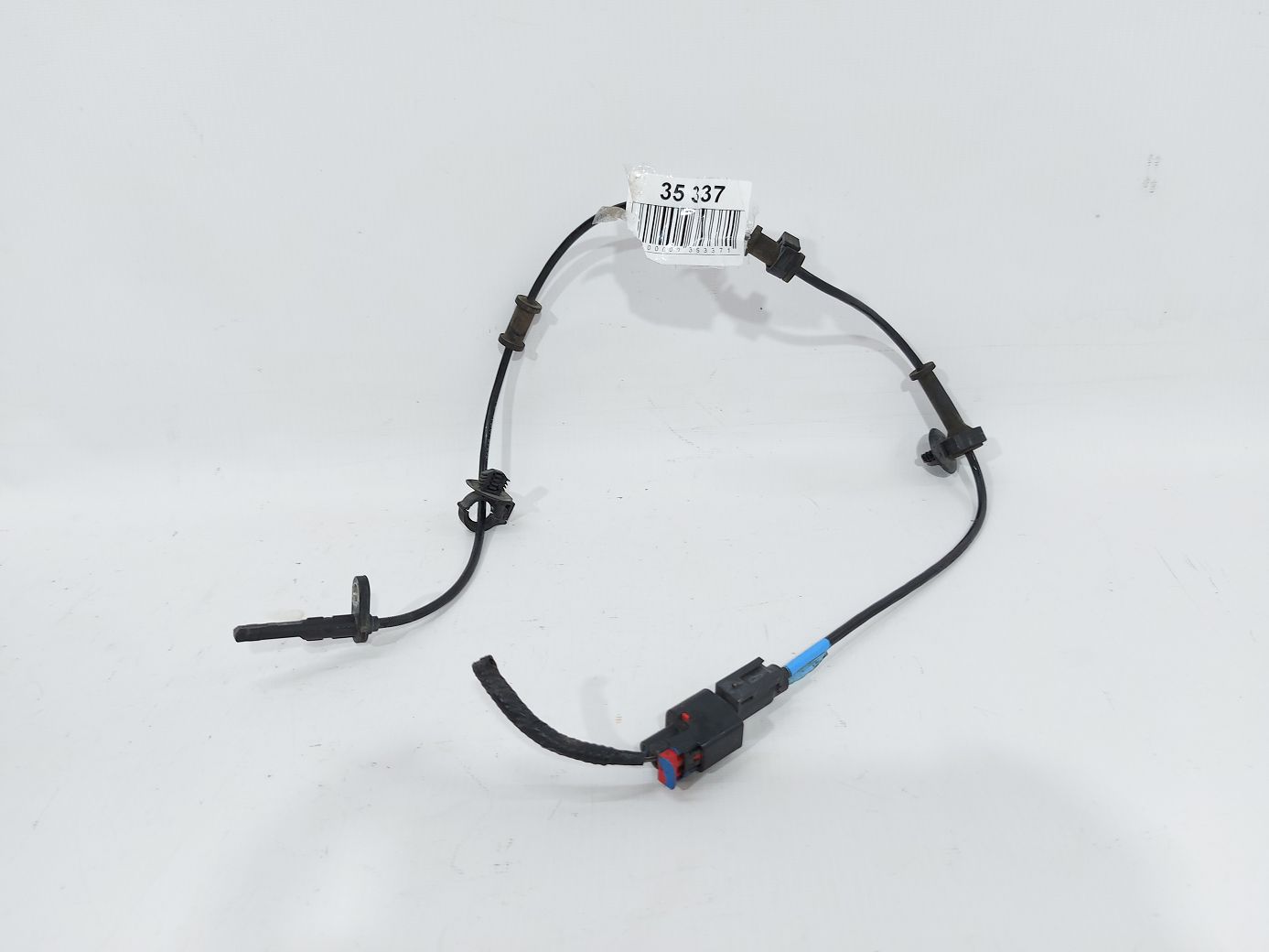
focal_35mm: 24
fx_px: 880
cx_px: 634
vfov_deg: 56.8
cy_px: 476
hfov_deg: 71.6
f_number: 1.8
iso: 50
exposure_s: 1/50
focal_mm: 5.23
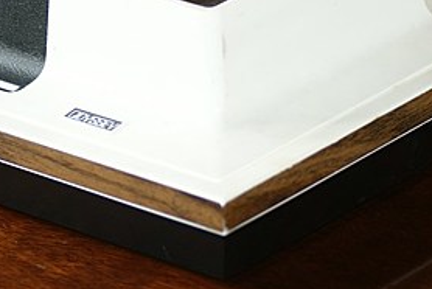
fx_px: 3736
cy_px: 31
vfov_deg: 4.4
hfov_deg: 6.6
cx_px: 67
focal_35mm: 311
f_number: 2.8
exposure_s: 1/160
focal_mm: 90
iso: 160
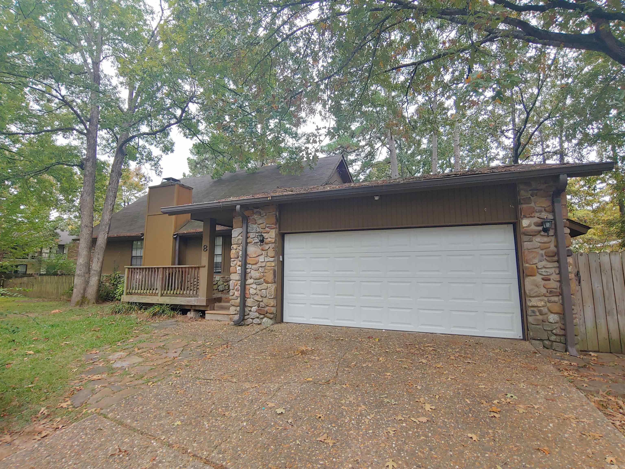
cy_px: 234
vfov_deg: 78.1
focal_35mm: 16
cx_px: 312
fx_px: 289
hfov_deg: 94.5
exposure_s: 1/120
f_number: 1.9
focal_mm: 2.18
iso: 50
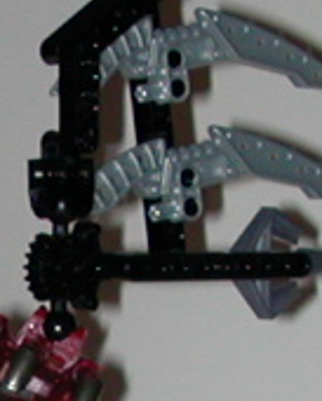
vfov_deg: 8.8
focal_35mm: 216
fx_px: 2571
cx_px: -157
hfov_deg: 7.1
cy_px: 549
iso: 100
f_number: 2.7
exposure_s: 1/59.9
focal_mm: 5.6
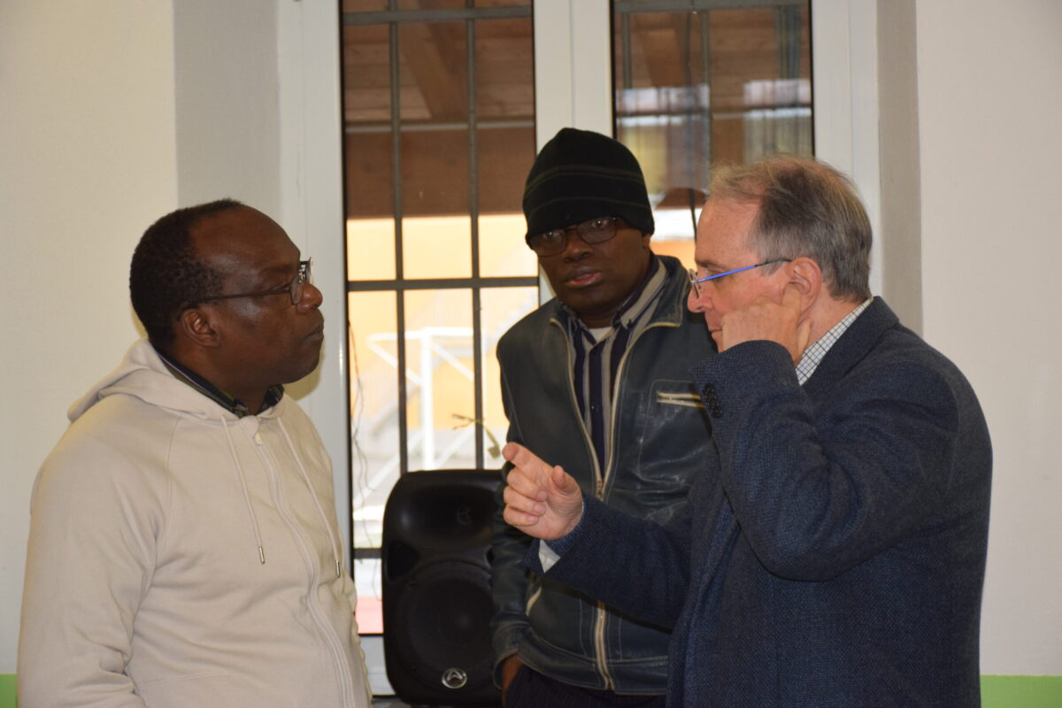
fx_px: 2743
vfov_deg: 14.7
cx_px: 531
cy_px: 354
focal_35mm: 93
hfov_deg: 21.9
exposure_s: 1/100
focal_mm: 62
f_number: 5
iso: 800
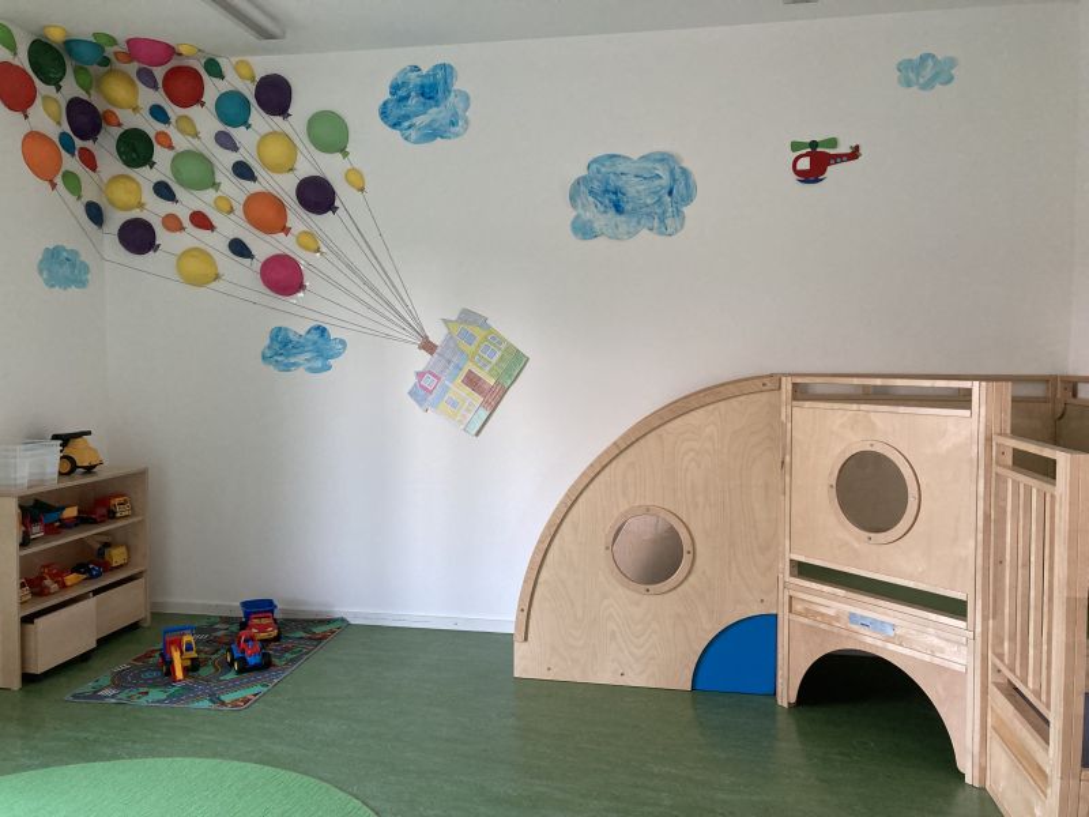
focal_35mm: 28
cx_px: 544
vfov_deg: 49.7
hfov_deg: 63.4
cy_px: 408
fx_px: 881
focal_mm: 3.99
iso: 200
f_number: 1.8
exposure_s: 1/60
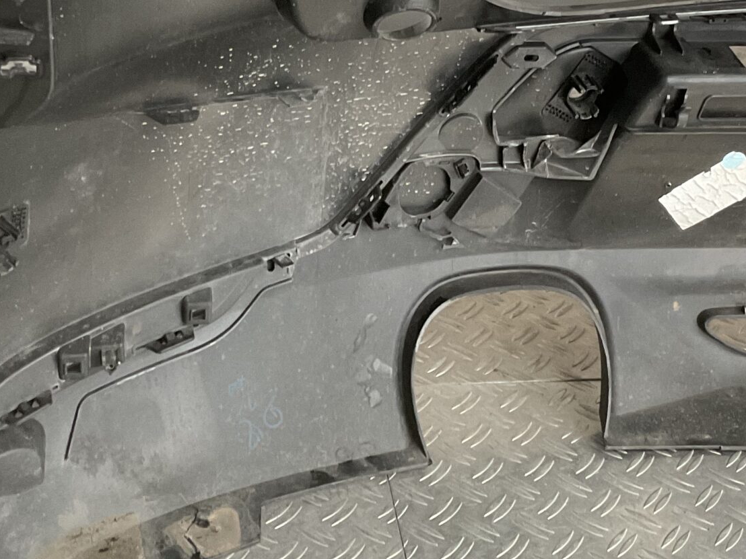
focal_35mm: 67
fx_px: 1444
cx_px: 434
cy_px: 172
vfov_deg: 21.8
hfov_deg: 28.9
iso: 160
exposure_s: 1/60
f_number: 1.8
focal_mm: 3
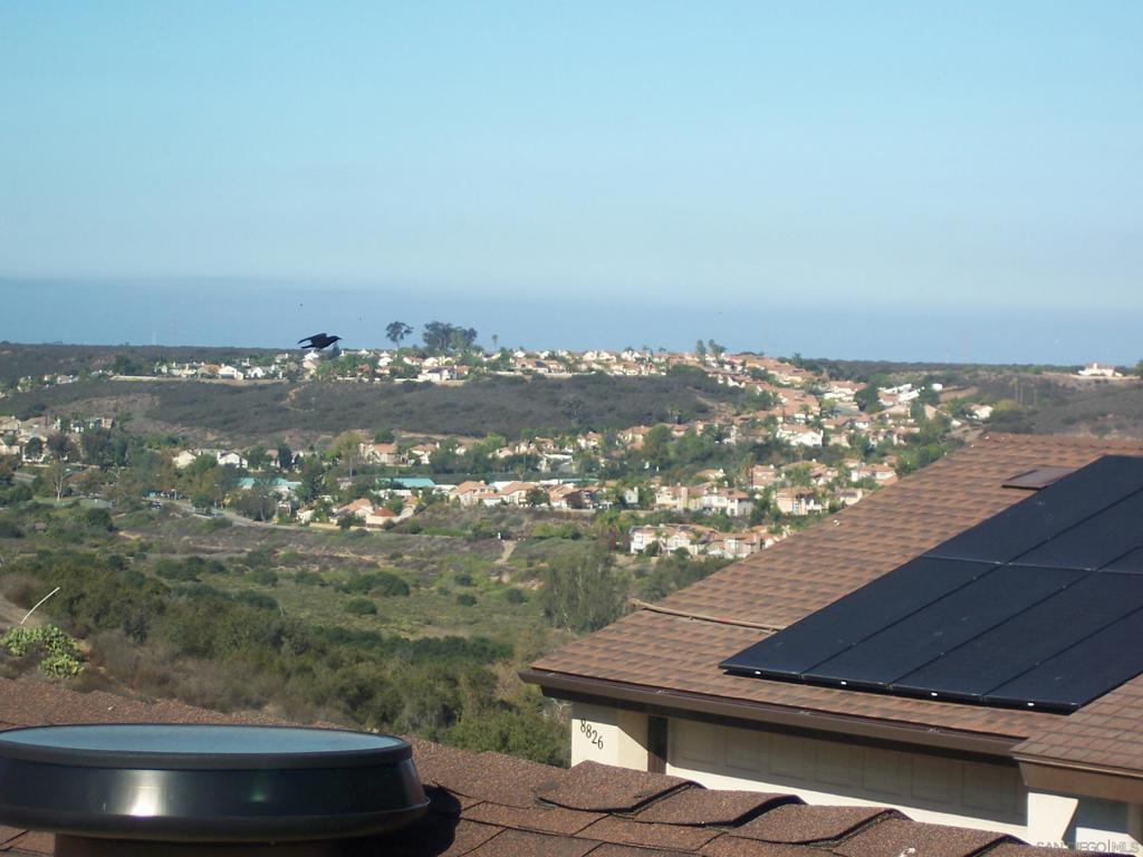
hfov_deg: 14.9
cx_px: 572
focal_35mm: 132
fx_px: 4359
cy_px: 428
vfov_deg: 11.2
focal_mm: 22
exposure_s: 1/350
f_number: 4.8
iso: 80
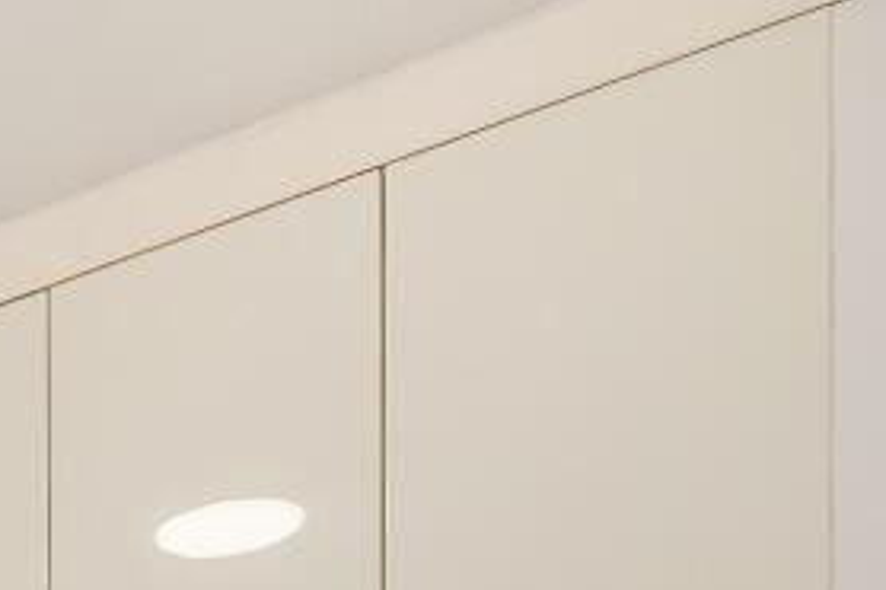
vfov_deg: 17.9
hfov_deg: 25.6
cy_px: 1088
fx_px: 1451
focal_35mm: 59
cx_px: -433
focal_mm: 16
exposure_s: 1/8
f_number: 10
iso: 100
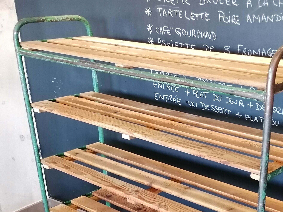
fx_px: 466
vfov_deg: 24.6
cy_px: 204
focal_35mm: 57
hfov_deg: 33.4
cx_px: 198
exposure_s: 1/20
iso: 500
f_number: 1.8
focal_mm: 4.75
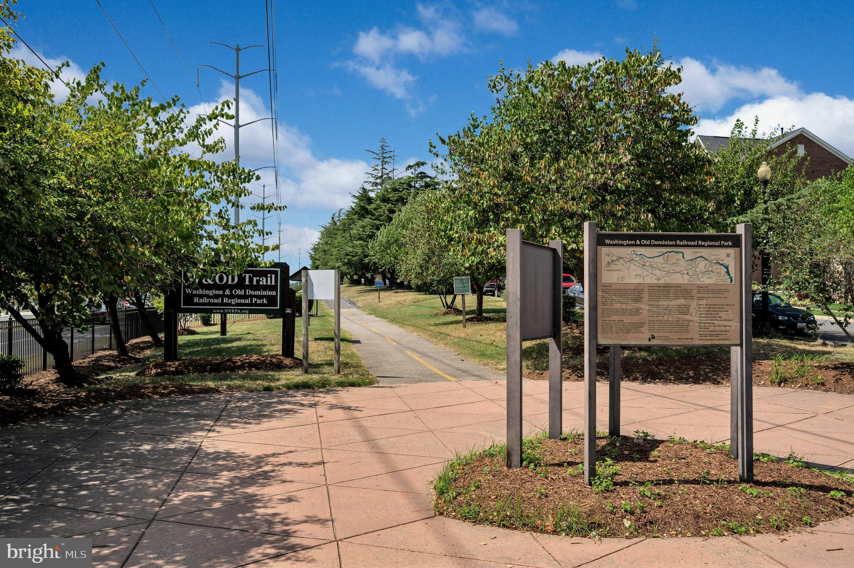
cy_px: 284
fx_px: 711
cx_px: 427
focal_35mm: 30
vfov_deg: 43.5
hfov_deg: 62.0
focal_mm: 30
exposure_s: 1/320
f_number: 8
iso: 200
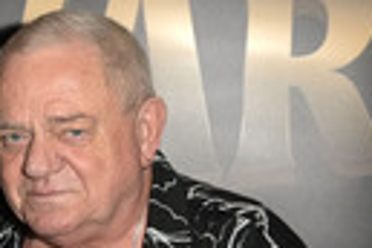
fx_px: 1374
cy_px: 196
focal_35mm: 133
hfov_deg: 14.9
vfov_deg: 10.3
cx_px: -76
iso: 640
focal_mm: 38
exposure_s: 1/200
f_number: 5
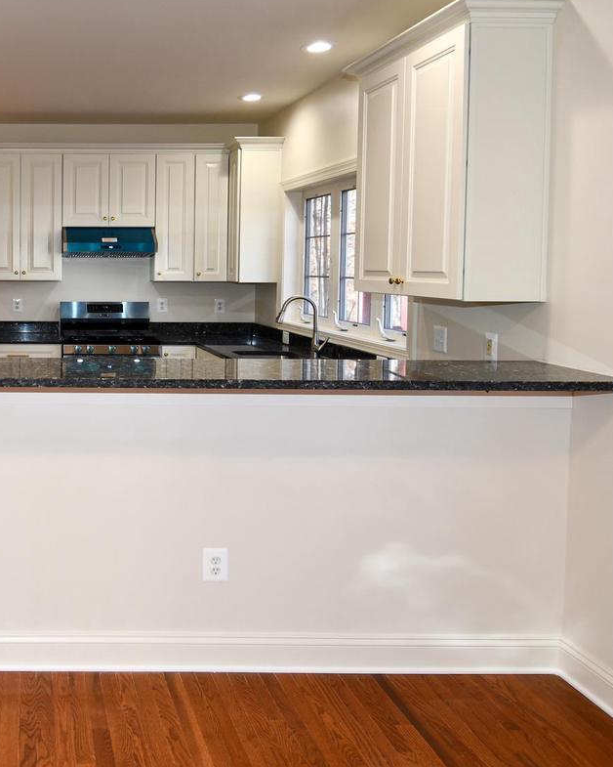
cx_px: 3
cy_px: 346
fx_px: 703
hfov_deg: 41.2
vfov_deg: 57.1
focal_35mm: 31
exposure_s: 1/60
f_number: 4
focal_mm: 12
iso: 200
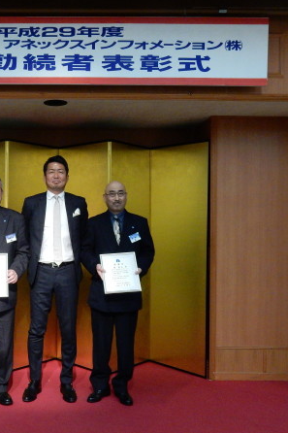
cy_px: 216
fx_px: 504
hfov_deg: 30.8
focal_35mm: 42
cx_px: 44
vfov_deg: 46.4
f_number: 4
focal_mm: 5.4
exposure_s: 1/15
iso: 200
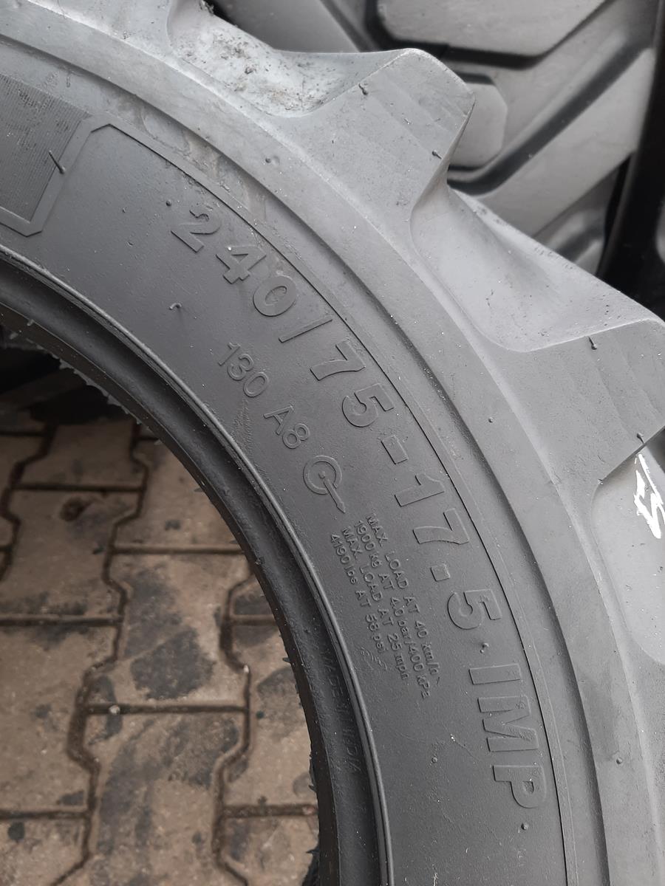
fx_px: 666
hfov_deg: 53.1
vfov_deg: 67.3
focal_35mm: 26
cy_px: 443
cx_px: 332
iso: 40
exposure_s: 1/50
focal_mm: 3.93
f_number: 1.7
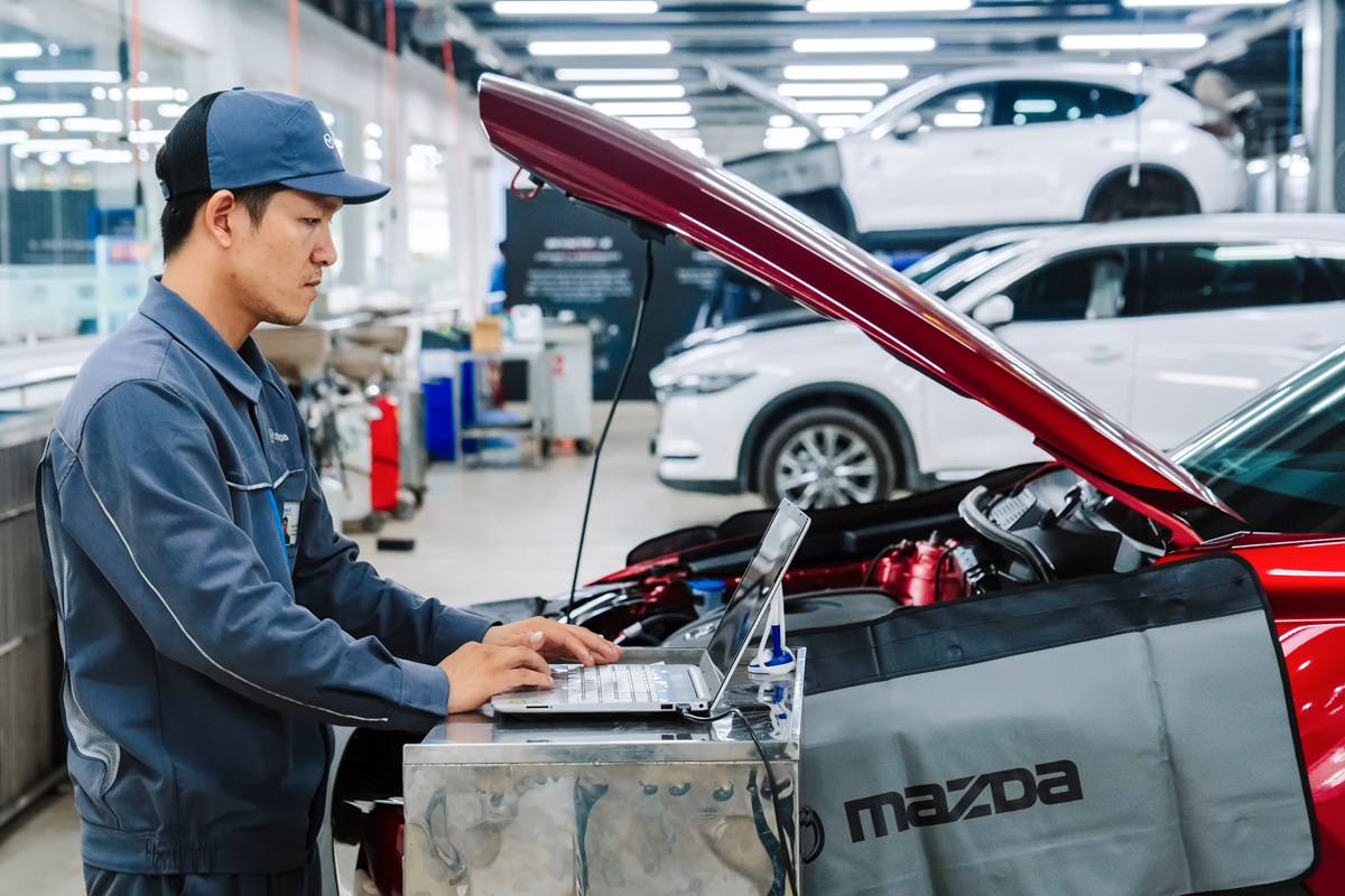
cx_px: 672
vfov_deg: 17.2
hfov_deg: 25.5
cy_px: 448
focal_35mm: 80
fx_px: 2970
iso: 800
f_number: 4
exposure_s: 1/100
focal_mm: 53
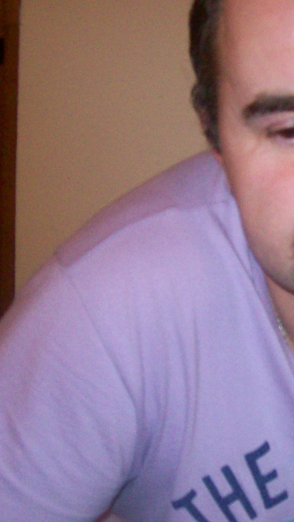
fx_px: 998
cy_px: 241
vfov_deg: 29.3
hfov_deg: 16.1
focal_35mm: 72
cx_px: 346
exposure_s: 1/64
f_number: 2.7
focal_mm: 6
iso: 200
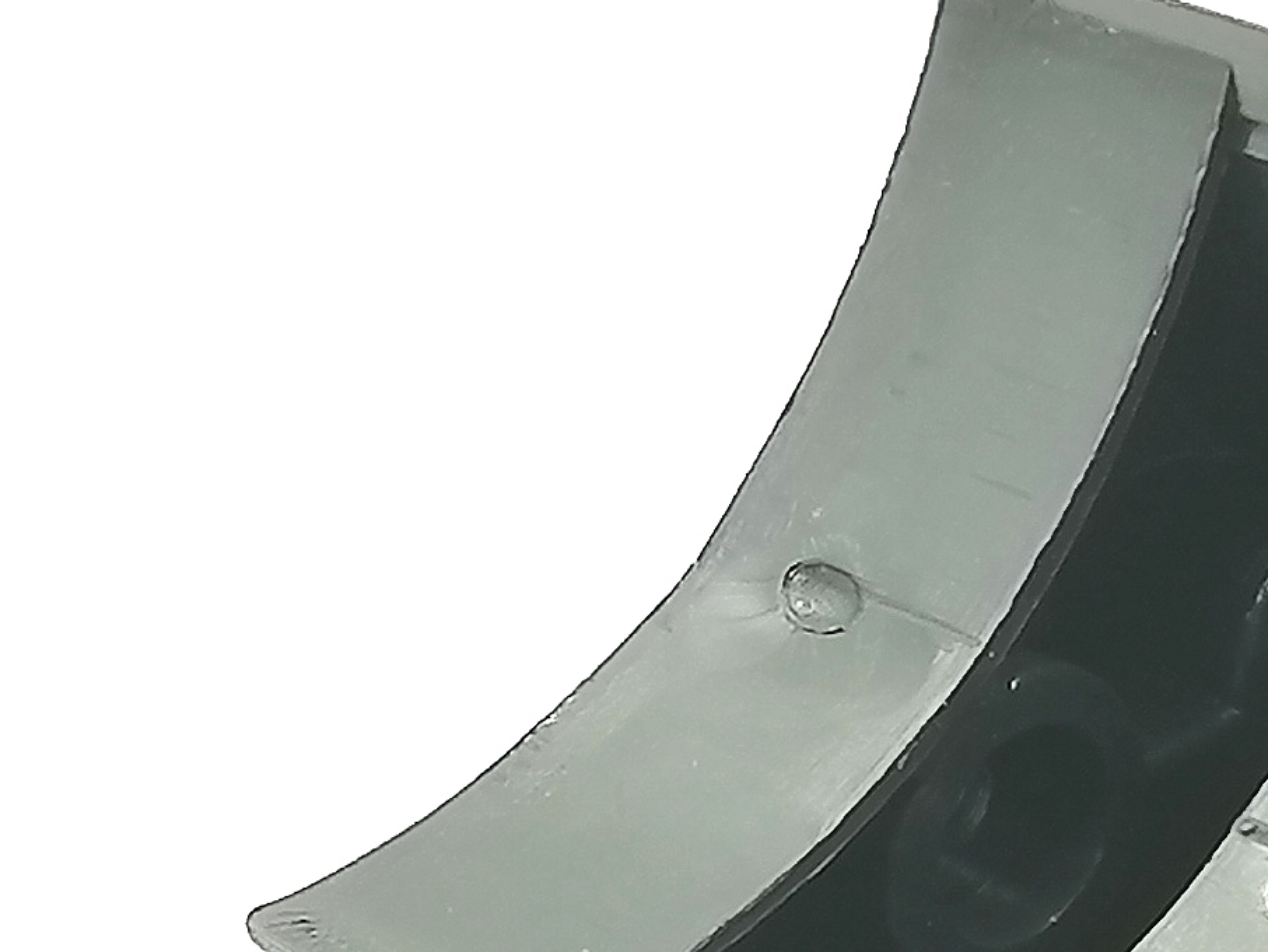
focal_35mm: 181
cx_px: 585
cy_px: 829
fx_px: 6632
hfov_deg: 10.9
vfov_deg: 8.2
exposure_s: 1/100
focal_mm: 5.3
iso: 100
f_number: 1.8
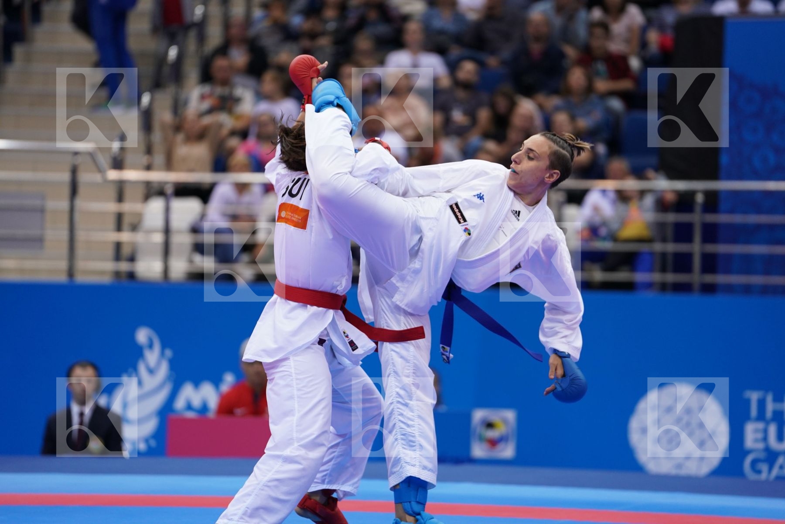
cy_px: 262
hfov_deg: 10.4
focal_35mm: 198
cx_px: 392
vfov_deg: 6.9
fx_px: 4317
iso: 1250
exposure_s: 1/1000
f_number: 2.8
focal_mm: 198
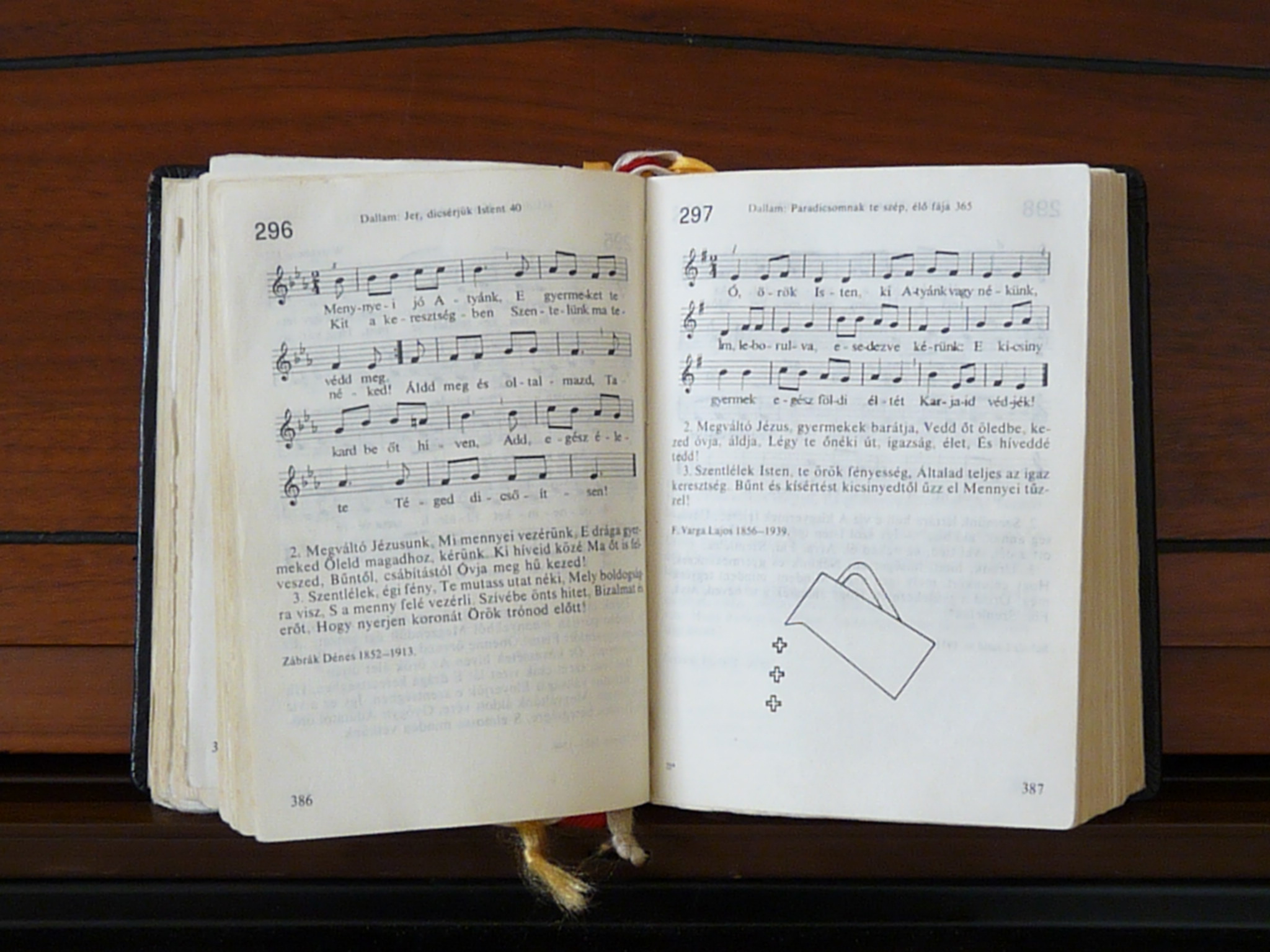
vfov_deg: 24.0
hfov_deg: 31.7
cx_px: 635
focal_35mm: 61
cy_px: 476
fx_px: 2238
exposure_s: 1/100
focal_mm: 10.8
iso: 800
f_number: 3.2
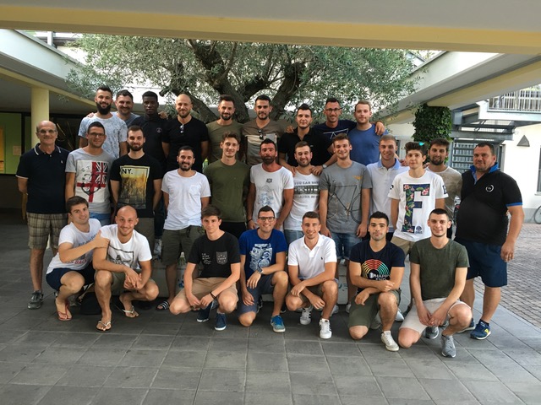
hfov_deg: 61.7
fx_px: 453
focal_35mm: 29
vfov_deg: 48.2
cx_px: 270
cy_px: 202
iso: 100
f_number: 2.2
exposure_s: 1/33
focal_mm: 4.15
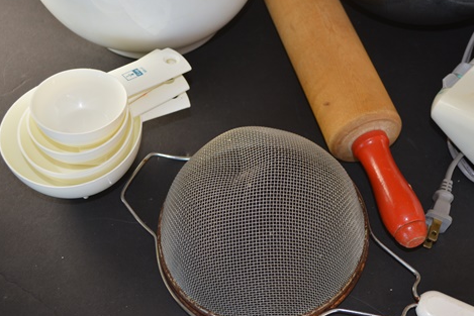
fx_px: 733
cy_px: 167
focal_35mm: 56
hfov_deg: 35.8
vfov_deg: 24.4
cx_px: 276
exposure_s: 1/100
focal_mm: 29
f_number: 4.5
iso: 320
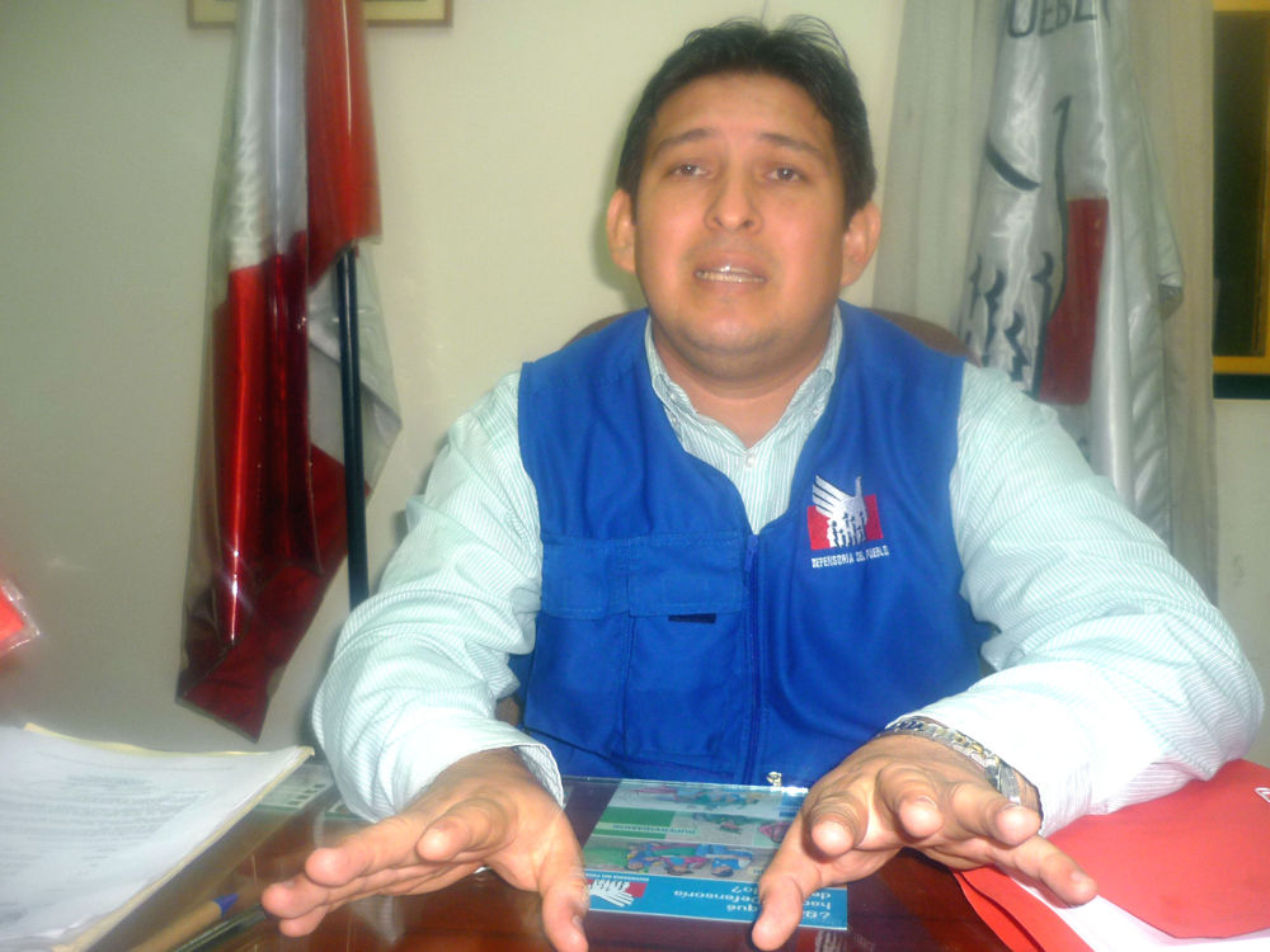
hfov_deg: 55.4
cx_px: 635
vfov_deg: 42.9
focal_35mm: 33
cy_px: 476
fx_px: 1211
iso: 100
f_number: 2.8
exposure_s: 1/30
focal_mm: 5.5
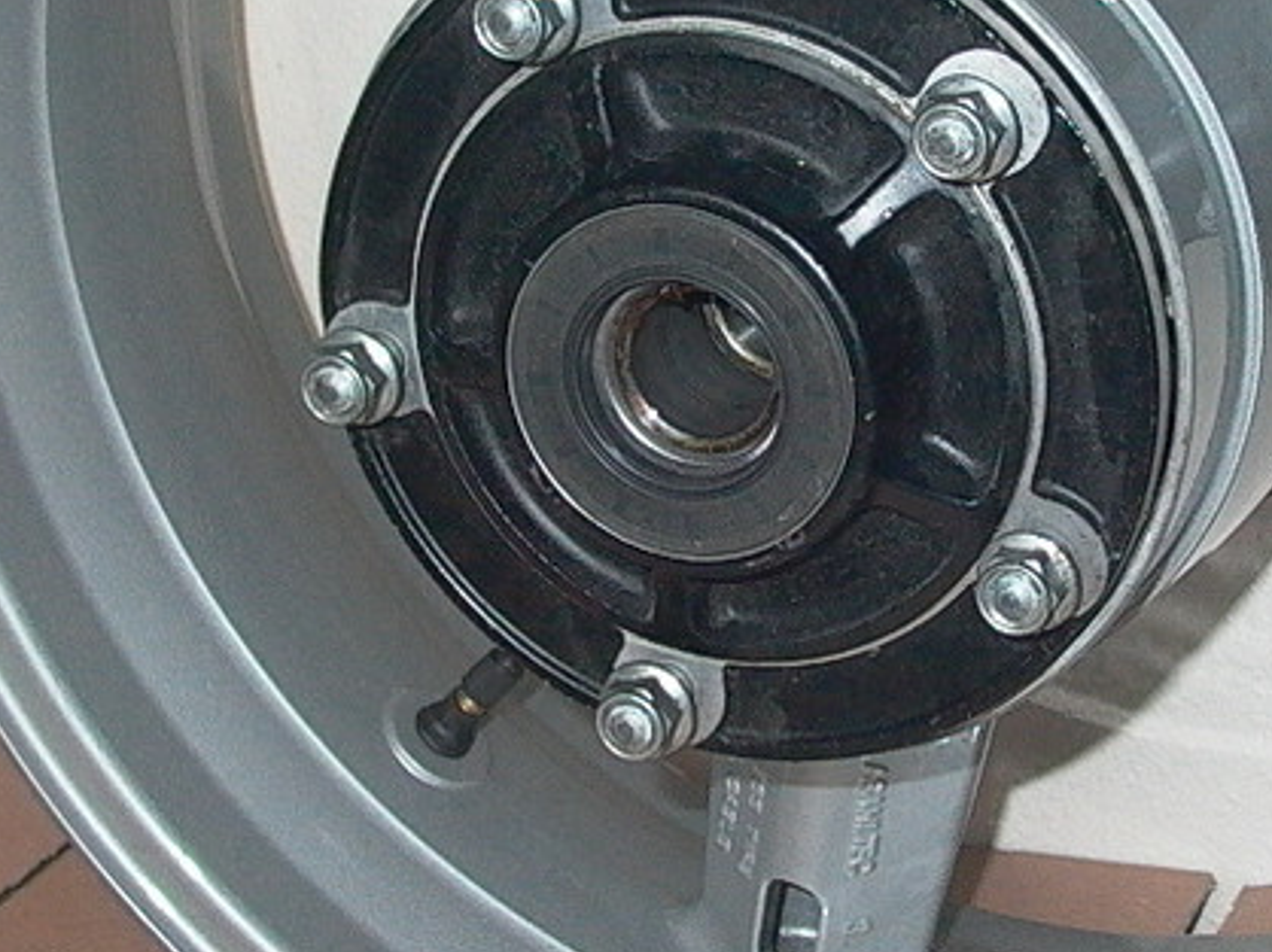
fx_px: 3562
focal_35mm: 97
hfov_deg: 20.1
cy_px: 158
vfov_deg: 15.1
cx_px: 991
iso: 100
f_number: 2.13
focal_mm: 8.19
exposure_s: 1/32
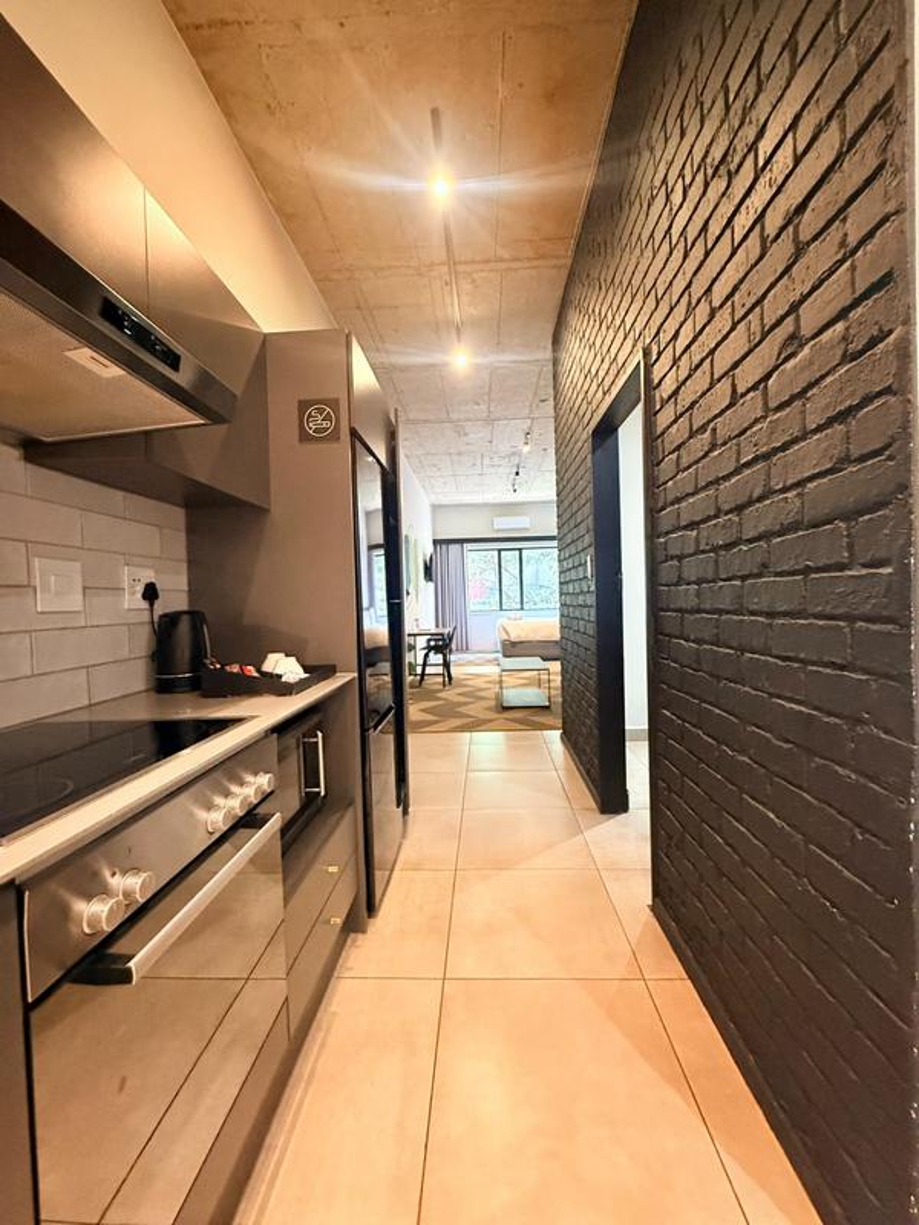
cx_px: 460
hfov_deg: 85.7
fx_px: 496
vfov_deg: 102.1
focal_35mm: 14
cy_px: 612
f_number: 2.2
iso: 800
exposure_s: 1/50
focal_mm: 2.22
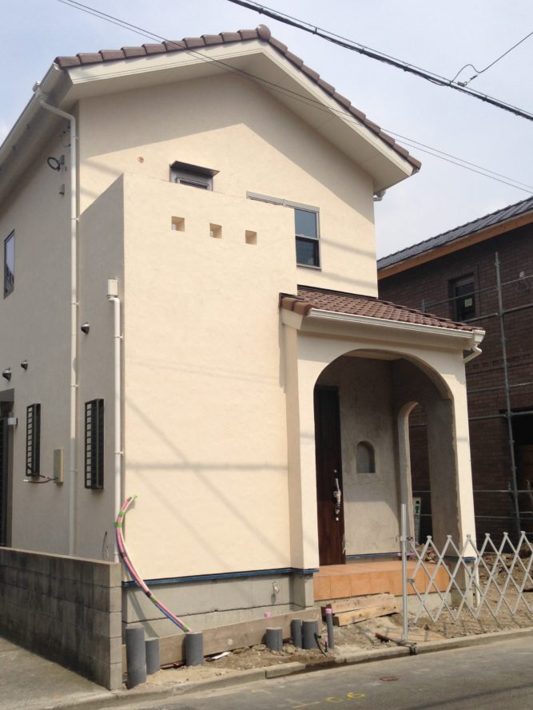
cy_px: 399
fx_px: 780
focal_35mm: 38
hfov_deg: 37.7
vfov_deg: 48.9
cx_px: 243
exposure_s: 1/3012
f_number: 2.4
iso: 50
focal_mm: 4.12
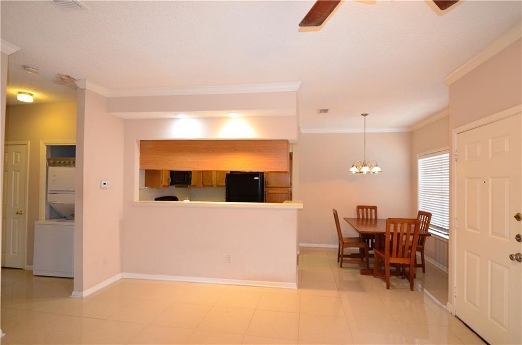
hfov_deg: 90.2
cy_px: 172
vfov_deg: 67.1
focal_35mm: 18
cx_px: 261
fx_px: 260
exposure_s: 1/60
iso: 900
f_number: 4.5
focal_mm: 12
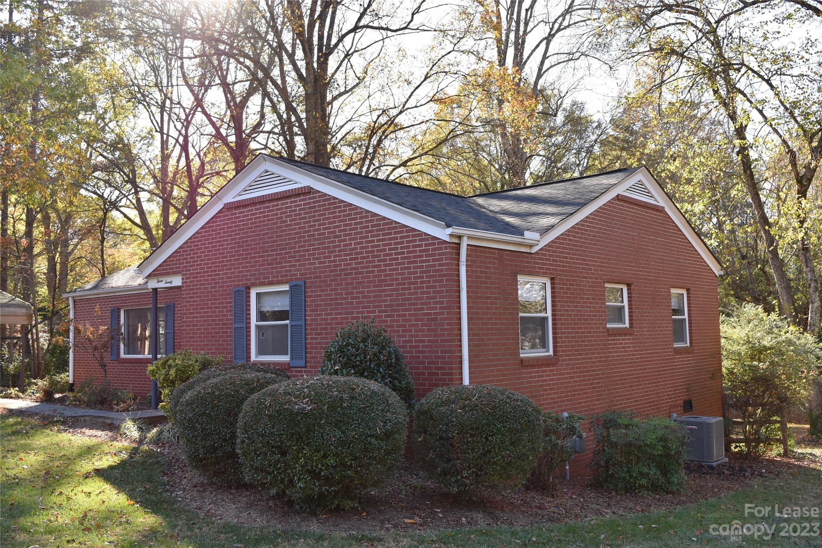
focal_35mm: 34
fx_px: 788
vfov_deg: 38.4
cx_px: 411
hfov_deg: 55.1
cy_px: 274
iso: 400
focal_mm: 23
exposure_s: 1/200
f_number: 7.1
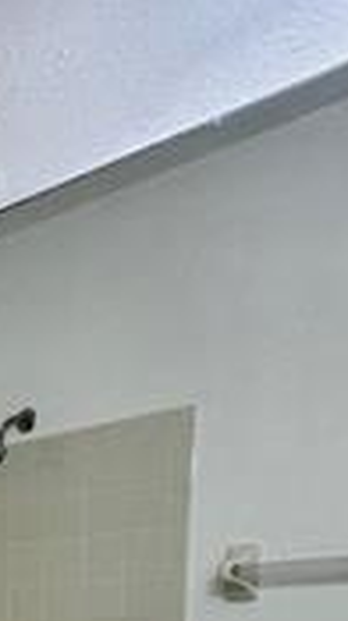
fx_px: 1103
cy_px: 845
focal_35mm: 67
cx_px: -419
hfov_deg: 14.0
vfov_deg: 26.0
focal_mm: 2.22
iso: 64
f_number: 2.2
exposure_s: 1/99
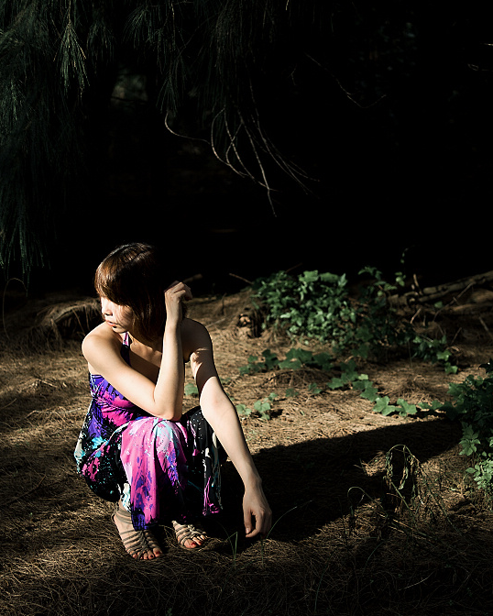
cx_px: 252
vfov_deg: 37.3
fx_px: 912
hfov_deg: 30.3
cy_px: 309
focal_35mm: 50
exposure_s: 1/1600
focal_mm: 35
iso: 100
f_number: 2.2
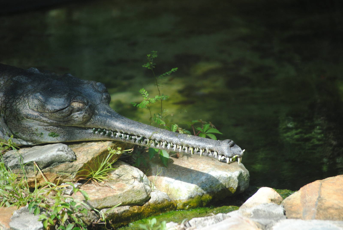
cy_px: 115
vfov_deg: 5.6
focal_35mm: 248
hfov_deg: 8.3
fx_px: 2361
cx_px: 172
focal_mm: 165
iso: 360
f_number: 5.3
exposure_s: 1/500
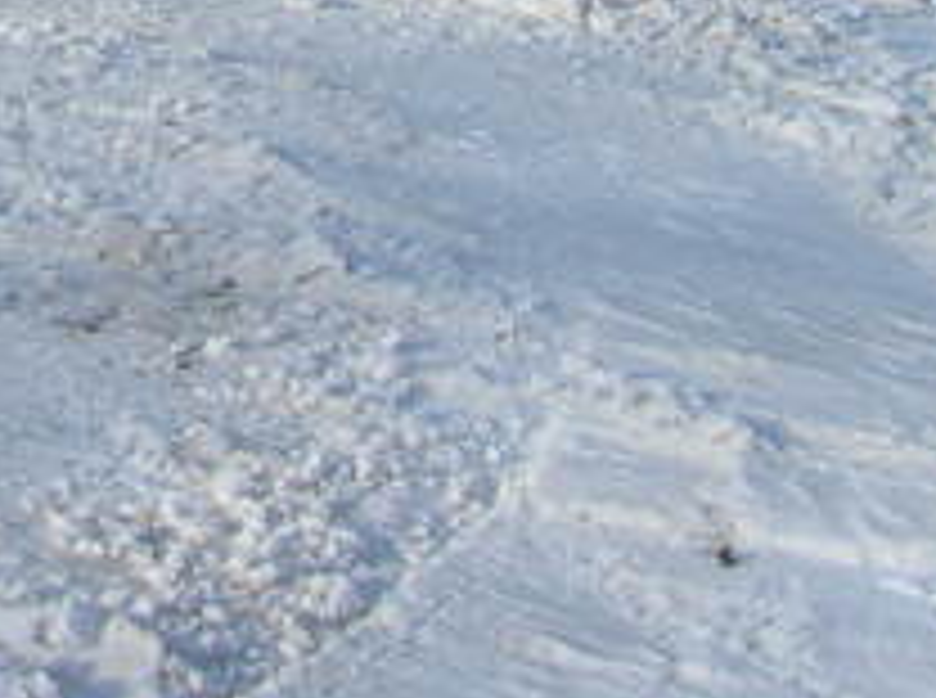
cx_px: -297
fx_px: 3534
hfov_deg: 14.4
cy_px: -543
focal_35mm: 131
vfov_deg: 10.6
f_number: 4.9
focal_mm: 5.7
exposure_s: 1/571
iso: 50
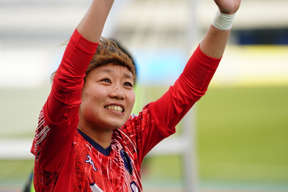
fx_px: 3200
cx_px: 144
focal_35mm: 400
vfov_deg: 3.4
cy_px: 96
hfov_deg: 5.2
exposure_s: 1/2000
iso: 1250
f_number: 5.6
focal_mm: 400
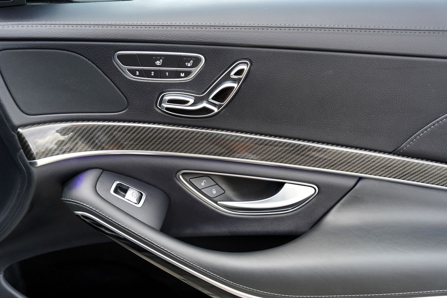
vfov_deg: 43.6
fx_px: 373
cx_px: 224
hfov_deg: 61.9
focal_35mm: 30
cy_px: 149
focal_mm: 30
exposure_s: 1/50
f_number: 3.5
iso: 100
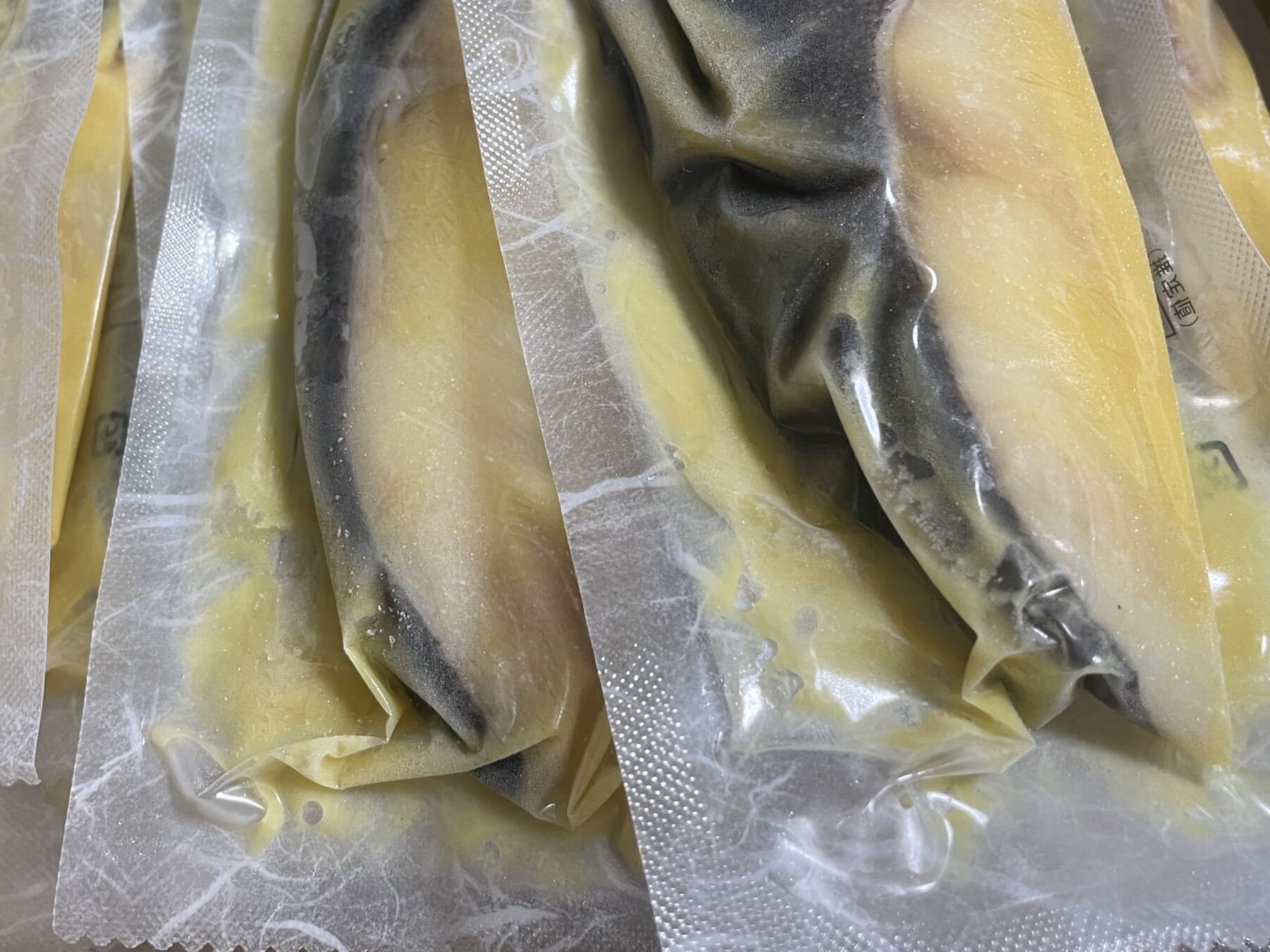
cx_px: 547
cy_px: 309
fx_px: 1357
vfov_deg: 38.2
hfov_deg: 50.0
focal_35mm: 37
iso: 80
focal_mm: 4.2
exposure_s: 1/50
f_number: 1.6
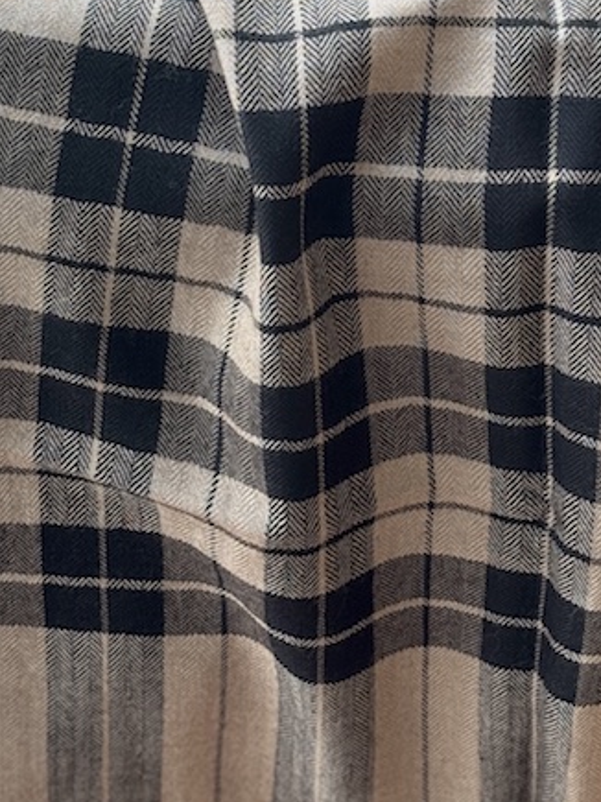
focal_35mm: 110
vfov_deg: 17.7
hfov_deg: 13.4
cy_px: 153
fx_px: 2548
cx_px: 379
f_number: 1.78
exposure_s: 1/121
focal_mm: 6.76
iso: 50
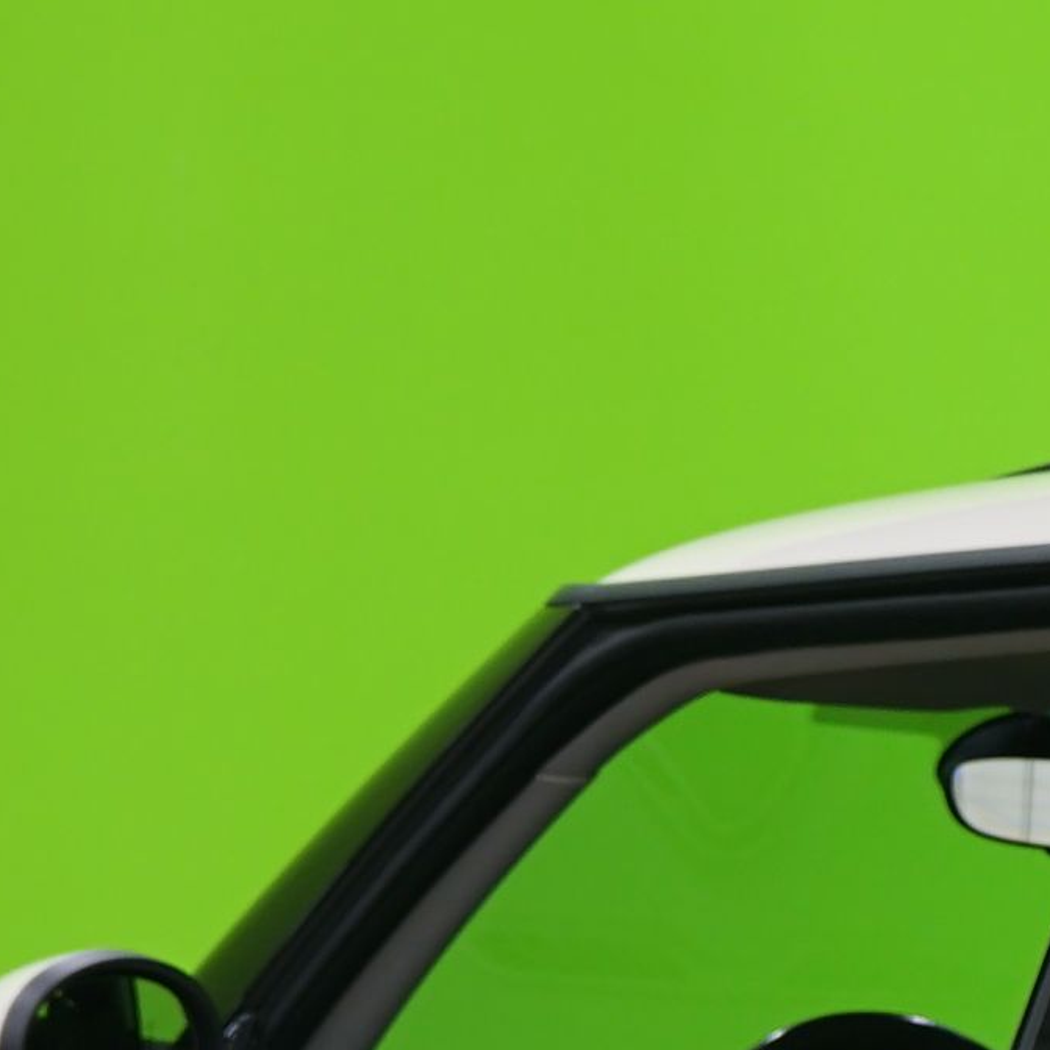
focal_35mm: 259
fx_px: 8888
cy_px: 1350
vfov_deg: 6.7
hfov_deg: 6.6
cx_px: 1759
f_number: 5
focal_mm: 52
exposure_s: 1/8
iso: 400
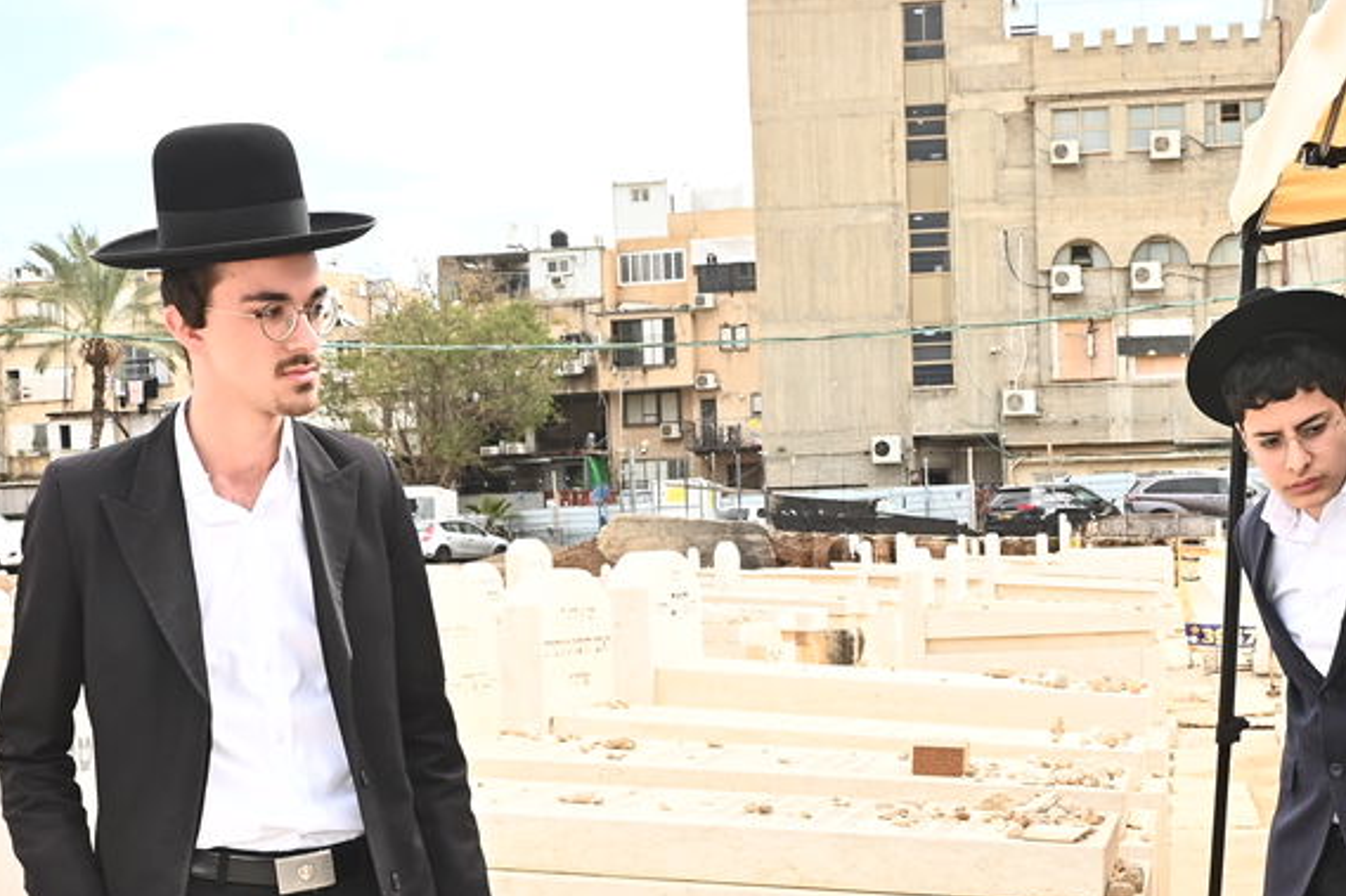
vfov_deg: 22.4
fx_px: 2205
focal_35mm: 59
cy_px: 816
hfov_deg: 33.7
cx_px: 885
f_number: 11
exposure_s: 1/200
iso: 500
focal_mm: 24
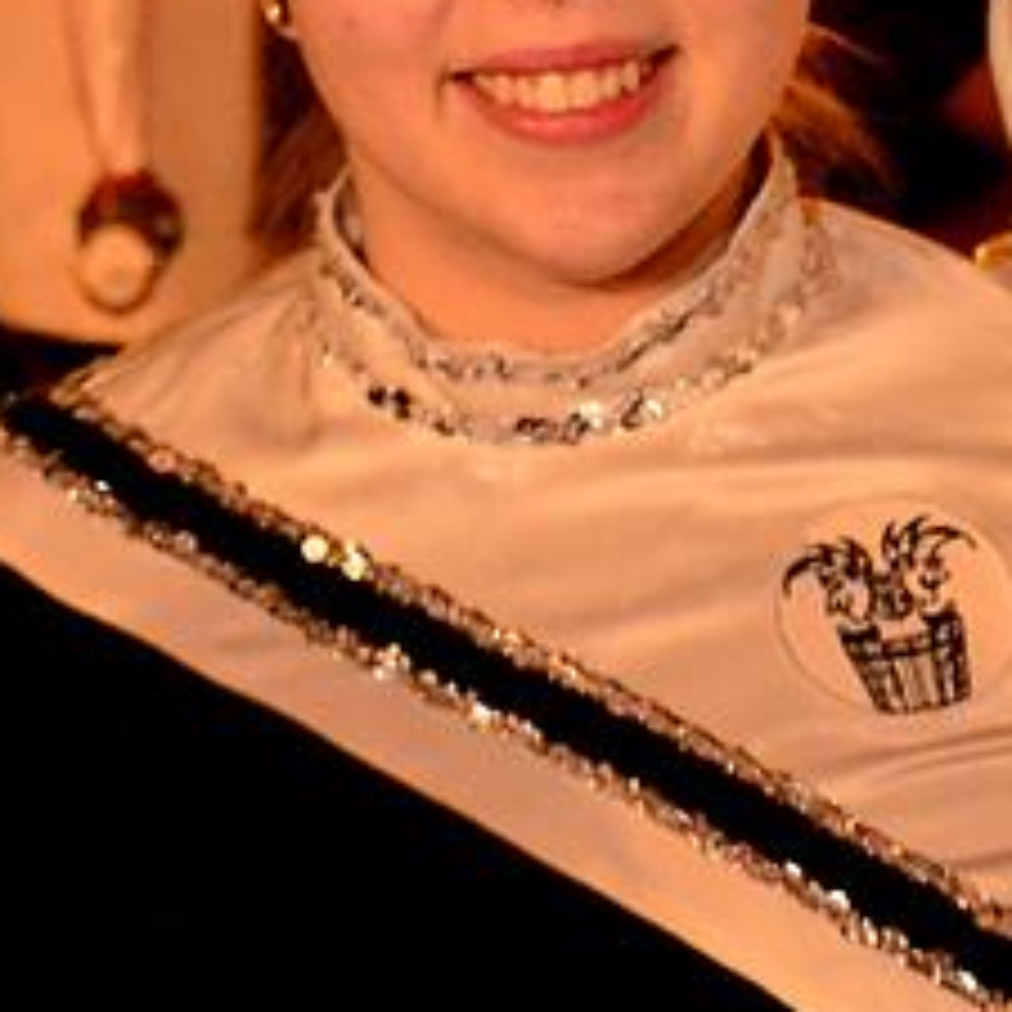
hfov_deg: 14.0
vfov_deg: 14.3
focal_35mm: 122
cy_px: 337
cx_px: 1046
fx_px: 4035
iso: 3200
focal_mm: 30
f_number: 5.6
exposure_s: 1/20
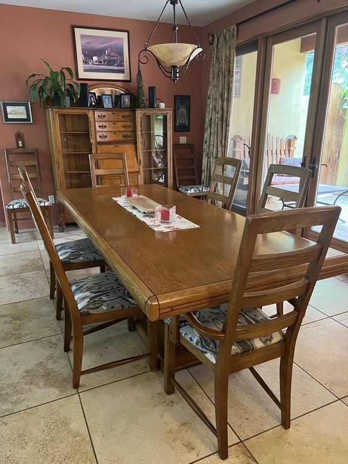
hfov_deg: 53.1
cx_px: 174
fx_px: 349
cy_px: 232
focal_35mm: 26
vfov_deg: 67.3
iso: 500
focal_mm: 5.7
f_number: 1.5
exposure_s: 1/40
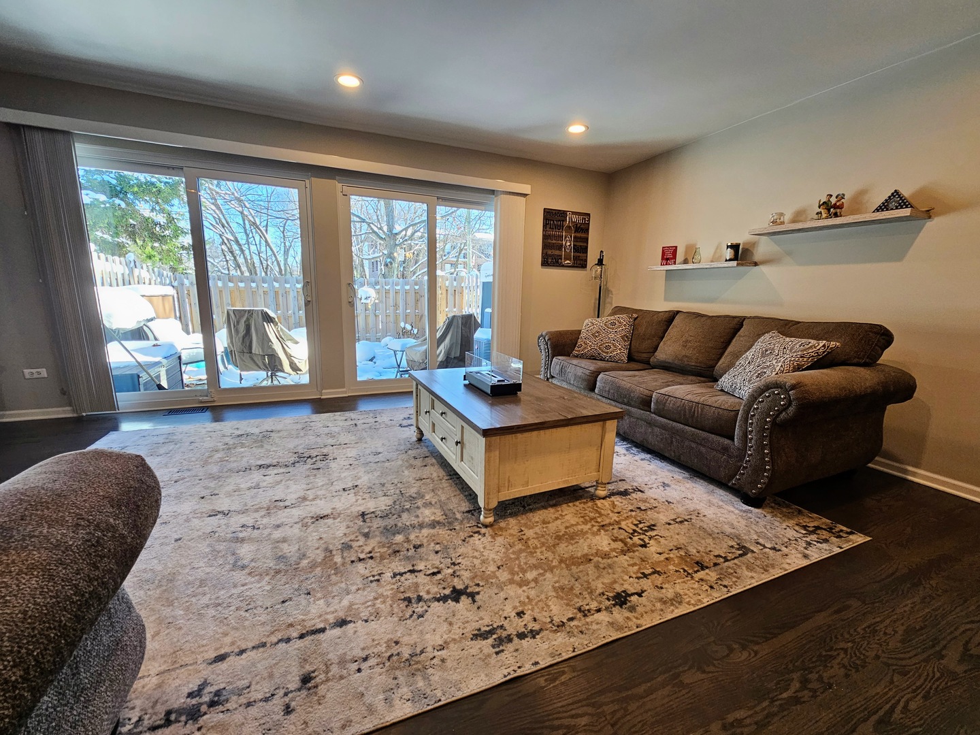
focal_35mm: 13
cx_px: 490
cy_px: 368
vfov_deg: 89.9
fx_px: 368
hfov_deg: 106.2
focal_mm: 2.2
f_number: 2.2
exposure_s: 1/60
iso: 125
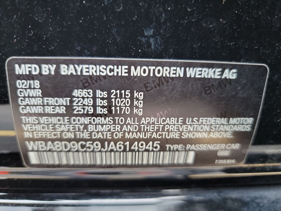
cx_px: 140
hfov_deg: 71.6
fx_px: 195
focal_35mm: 24
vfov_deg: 56.8
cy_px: 106
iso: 740
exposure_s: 1/59
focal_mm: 6.7
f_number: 1.8
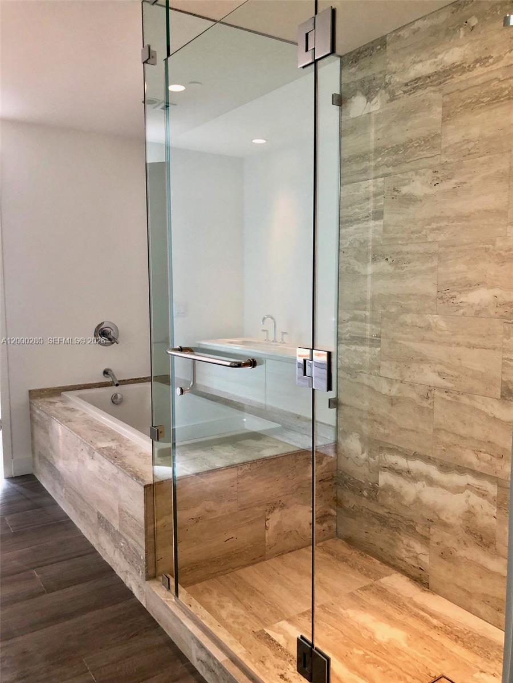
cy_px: 342
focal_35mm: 28
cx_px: 256
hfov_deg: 49.7
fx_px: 553
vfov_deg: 63.4
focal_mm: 4
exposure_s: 1/17
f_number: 1.8
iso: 40
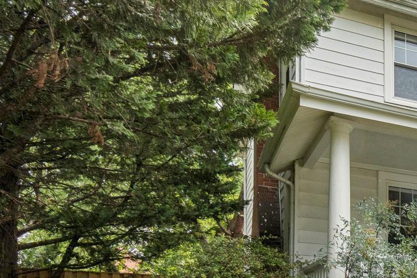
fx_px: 475
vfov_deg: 32.5
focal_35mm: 41
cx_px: 511
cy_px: 167
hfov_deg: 35.9
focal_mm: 10
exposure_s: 1/250
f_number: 7.1
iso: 200
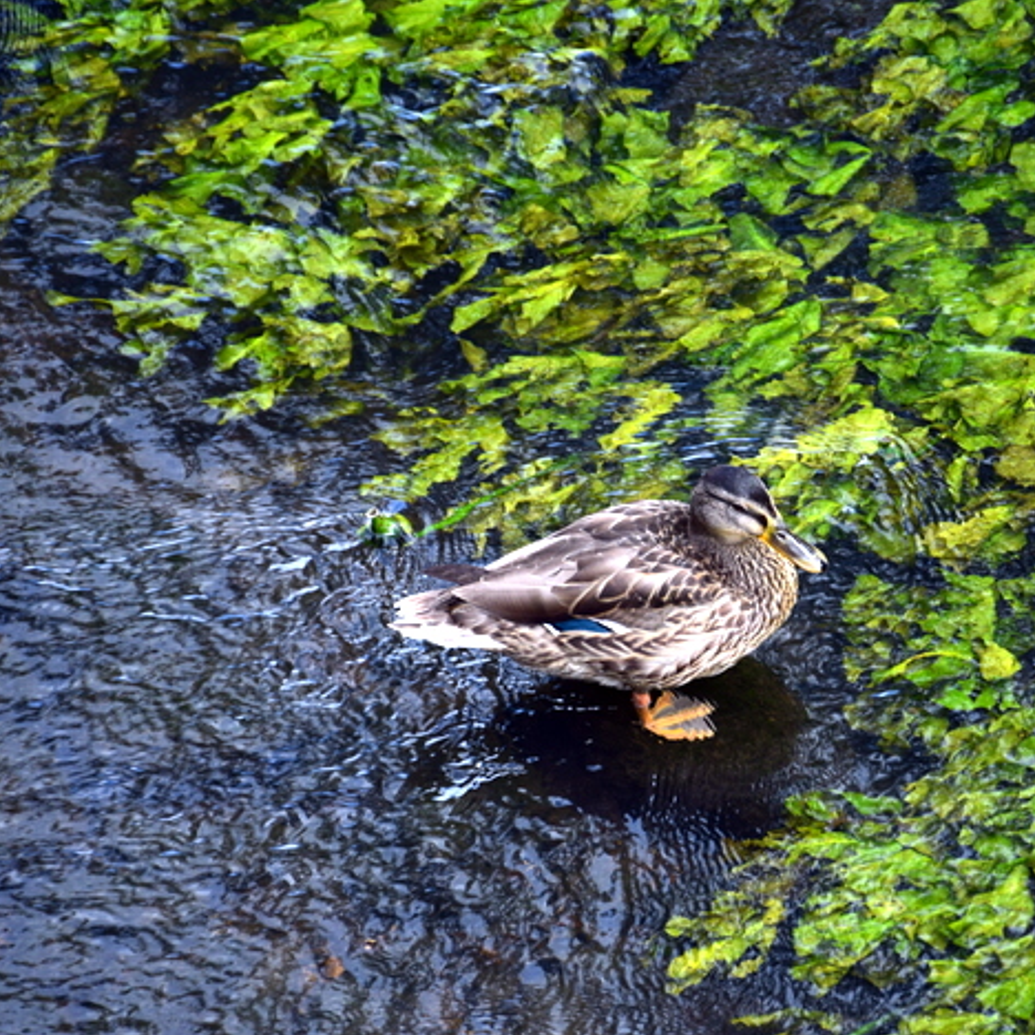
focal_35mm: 229
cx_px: 732
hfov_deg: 7.6
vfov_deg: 7.7
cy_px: 571
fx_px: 7737
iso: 200
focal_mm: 105
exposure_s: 1/125
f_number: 5.6
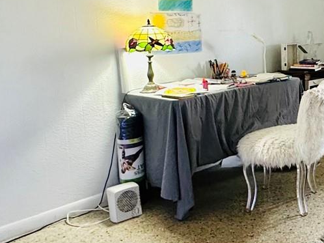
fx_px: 421
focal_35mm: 45
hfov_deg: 38.4
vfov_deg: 31.7
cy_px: 69
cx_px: 308
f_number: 2.2
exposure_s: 1/60
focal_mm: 2.22
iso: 500
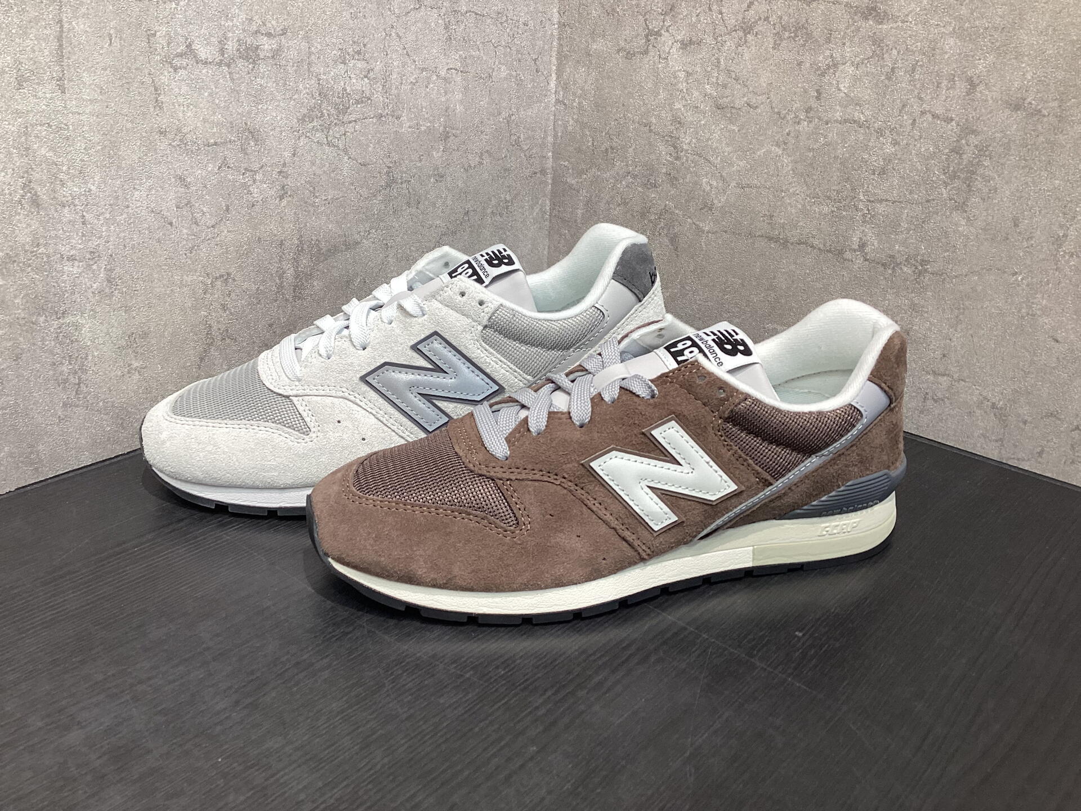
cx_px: 540
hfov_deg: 58.4
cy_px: 406
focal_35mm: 31
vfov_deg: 45.4
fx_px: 968
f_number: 2.4
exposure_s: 1/60
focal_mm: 3.3
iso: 80
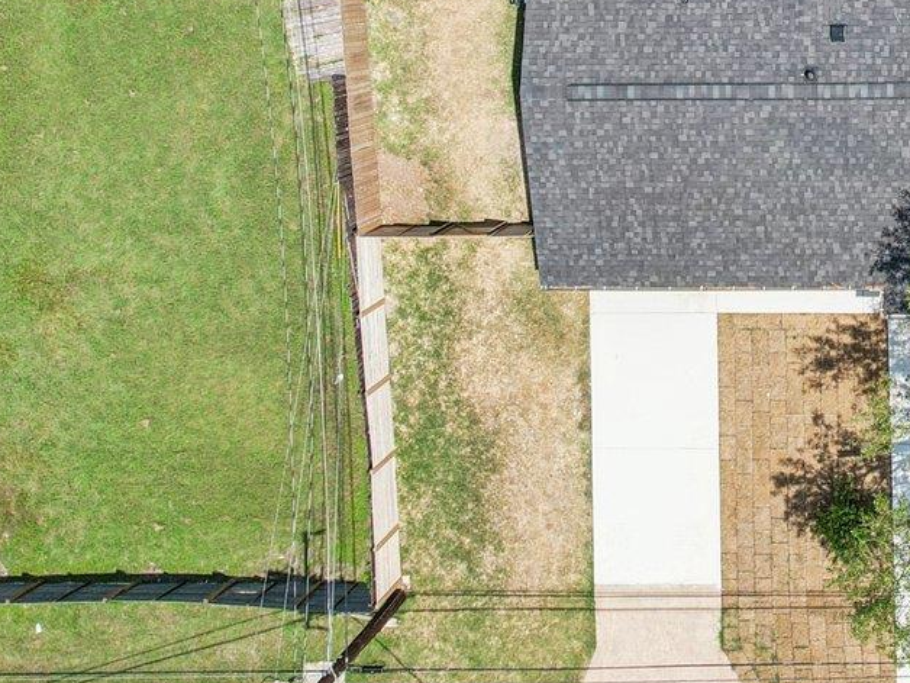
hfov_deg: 26.6
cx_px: 917
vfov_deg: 20.6
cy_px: -4
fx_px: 1814
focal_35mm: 69
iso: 100
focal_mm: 8.38
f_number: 2.8
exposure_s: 1/2000
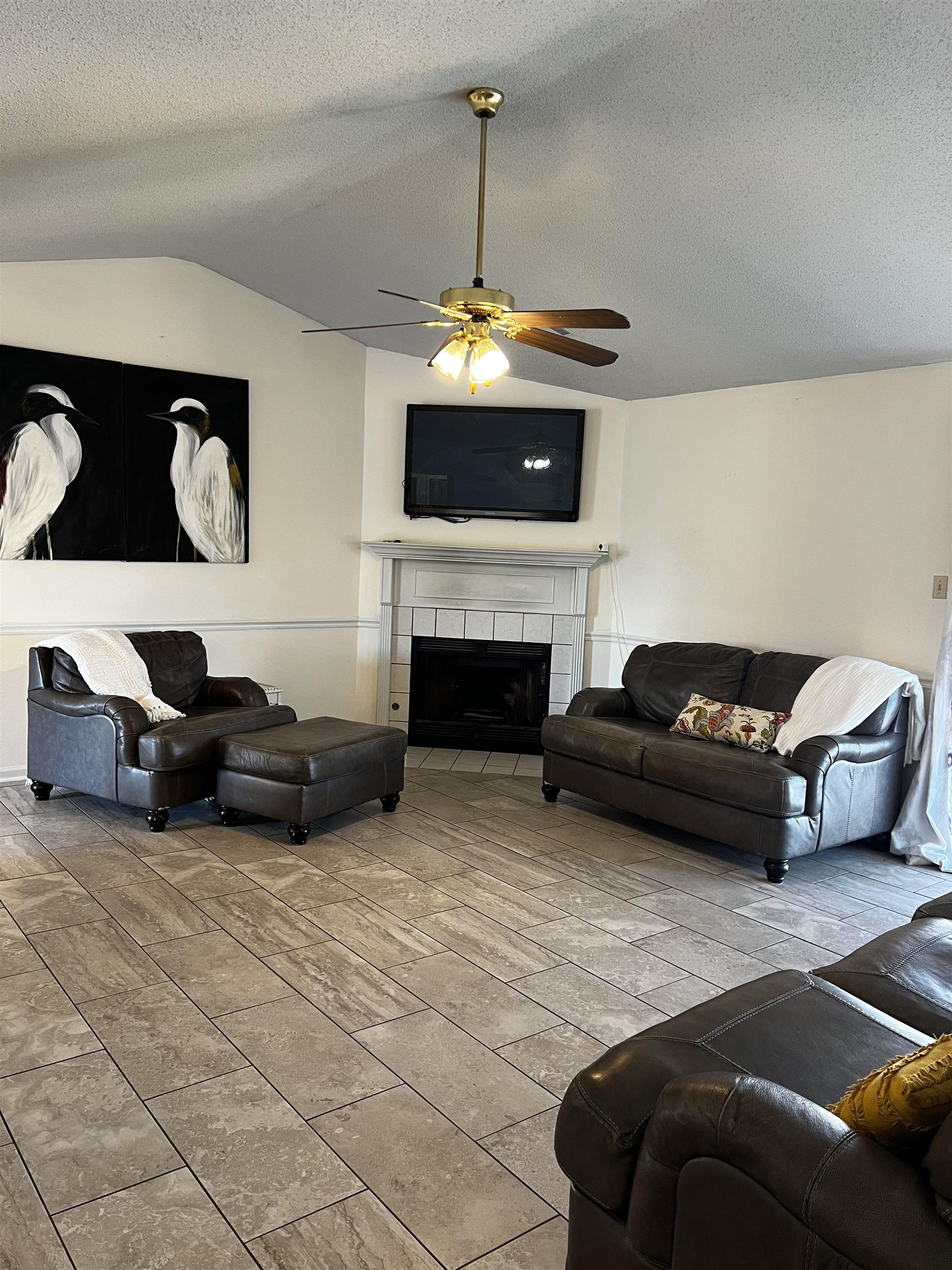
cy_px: 635
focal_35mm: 26
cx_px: 476
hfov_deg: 53.1
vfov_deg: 67.3
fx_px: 953
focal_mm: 5.7
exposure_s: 1/60
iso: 160
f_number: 1.5
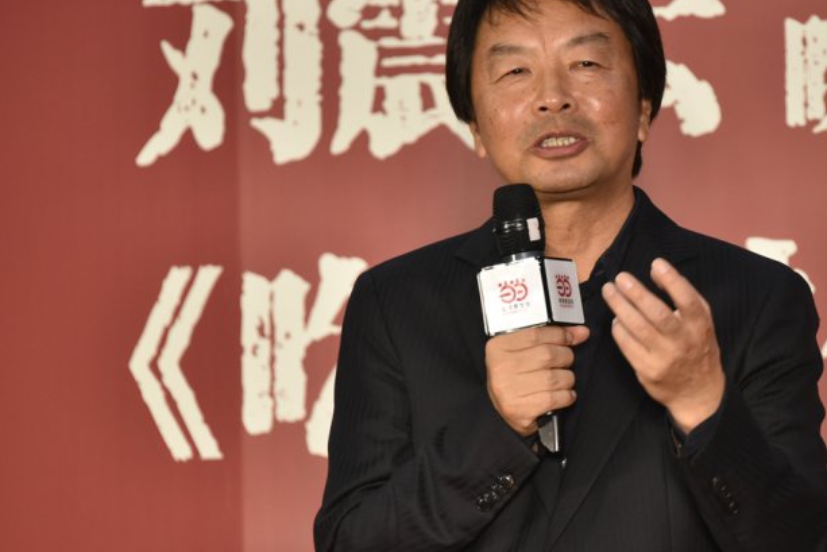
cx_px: 610
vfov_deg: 3.9
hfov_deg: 5.9
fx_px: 8065
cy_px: 258
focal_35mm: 351
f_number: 5.6
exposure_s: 1/250
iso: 2200
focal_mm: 210
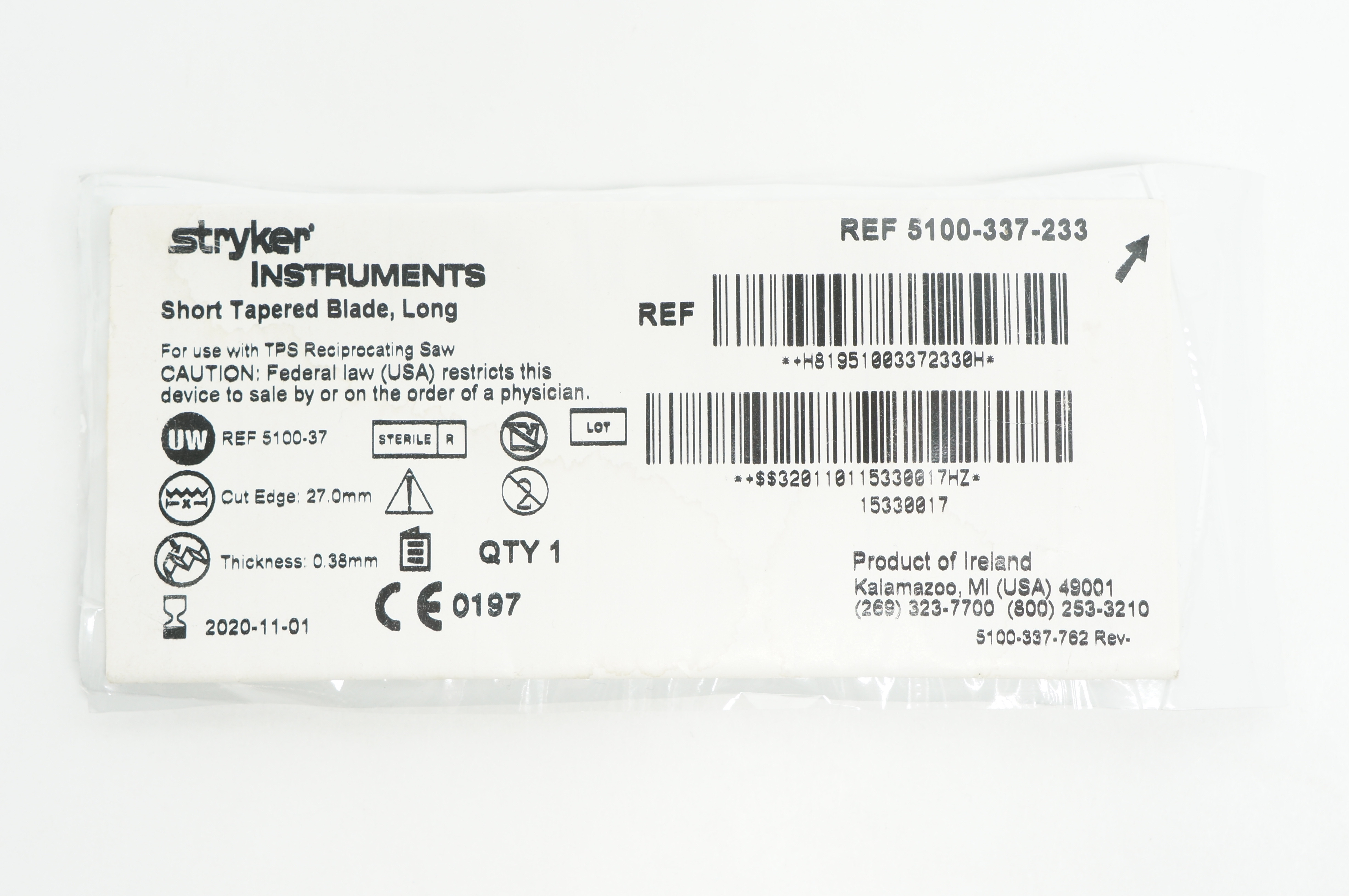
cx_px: 674
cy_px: 448
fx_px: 1741
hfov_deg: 42.4
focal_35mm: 46
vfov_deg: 28.9
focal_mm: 31
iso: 400
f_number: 8
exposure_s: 1/15
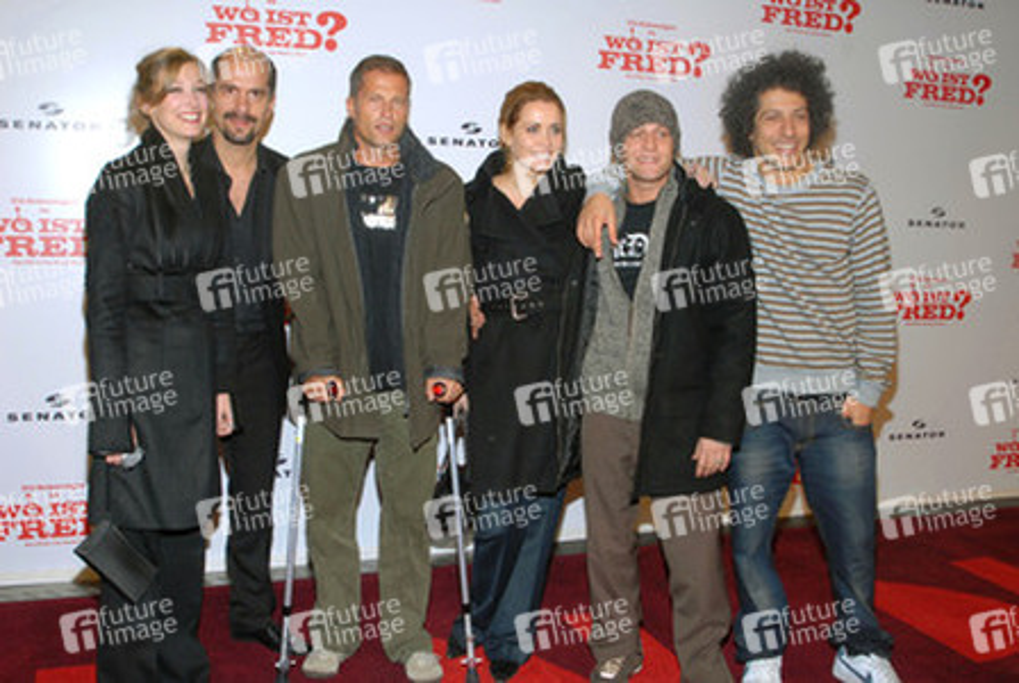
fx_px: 1020
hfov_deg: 53.1
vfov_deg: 37.0
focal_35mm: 36
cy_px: 342
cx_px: 510
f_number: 9
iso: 400
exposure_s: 1/250
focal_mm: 24
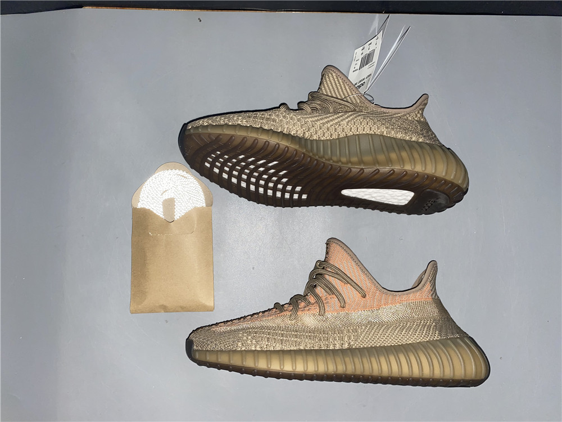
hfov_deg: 67.3
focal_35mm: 26
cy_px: 211
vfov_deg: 53.1
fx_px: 422
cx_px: 281
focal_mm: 4.25
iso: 32
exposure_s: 1/29
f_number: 1.8
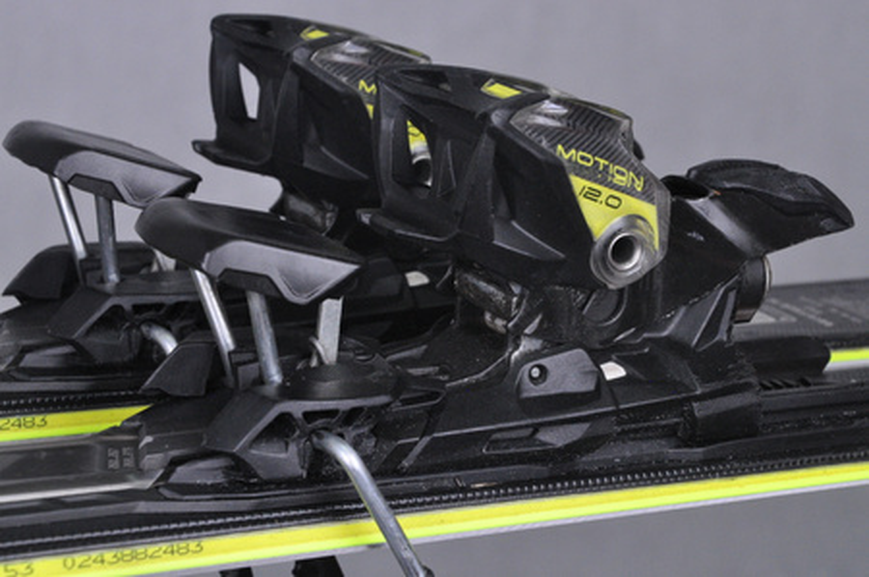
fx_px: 2387
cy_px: 288
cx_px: 434
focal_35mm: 99
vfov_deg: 13.8
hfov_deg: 20.6
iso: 3200
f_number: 9.5
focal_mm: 66
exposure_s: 1/125
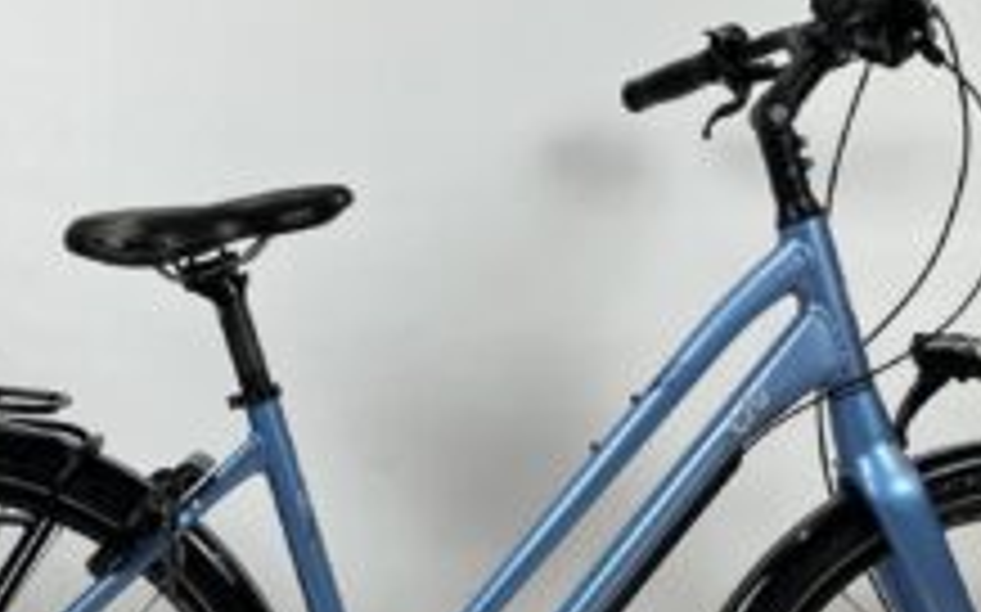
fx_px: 1523
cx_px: 518
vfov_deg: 22.4
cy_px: 495
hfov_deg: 35.7
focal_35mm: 57
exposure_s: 1/100
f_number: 1.8
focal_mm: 4.25
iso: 80
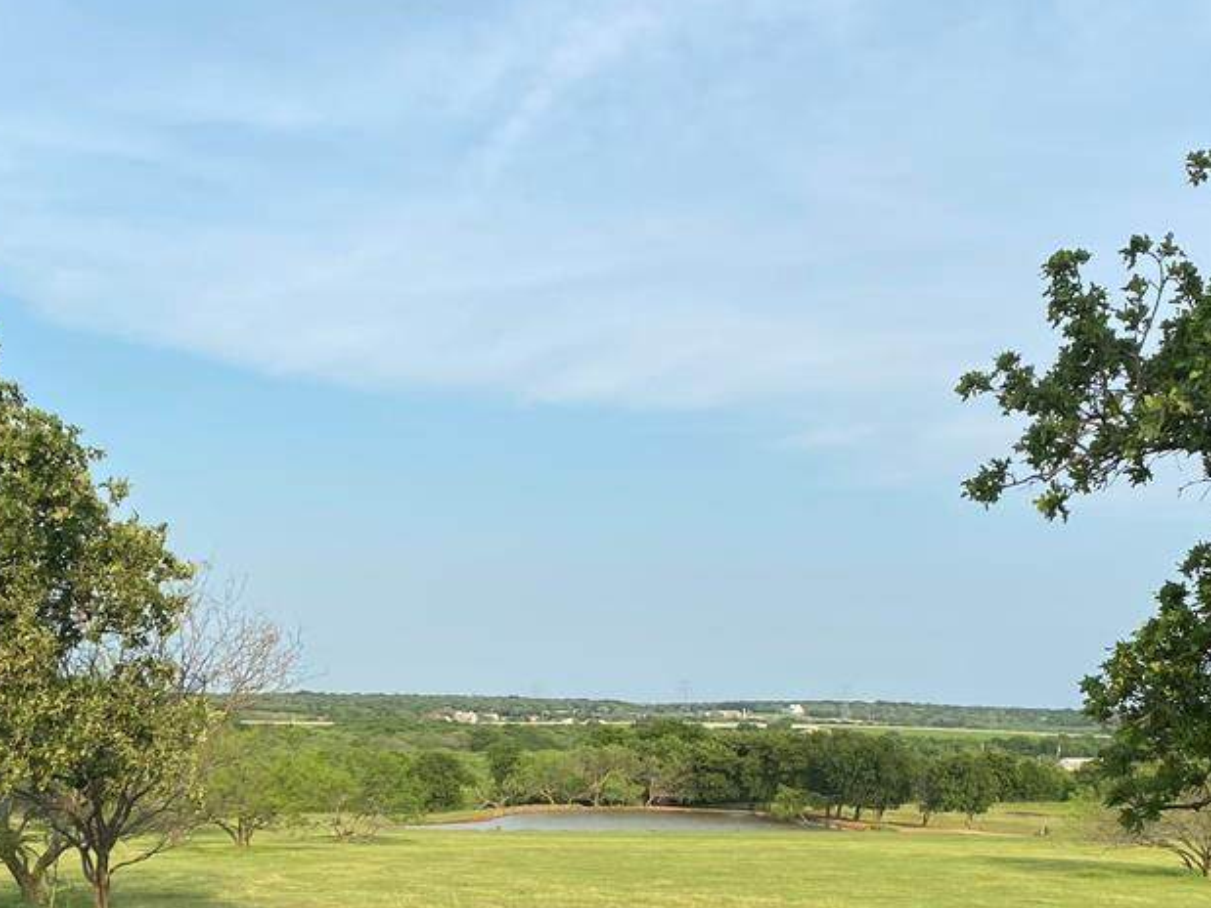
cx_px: 724
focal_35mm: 43
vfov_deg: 33.5
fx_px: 1504
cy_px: 517
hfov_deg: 43.6
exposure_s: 1/1464
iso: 32
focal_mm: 4.25
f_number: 1.8
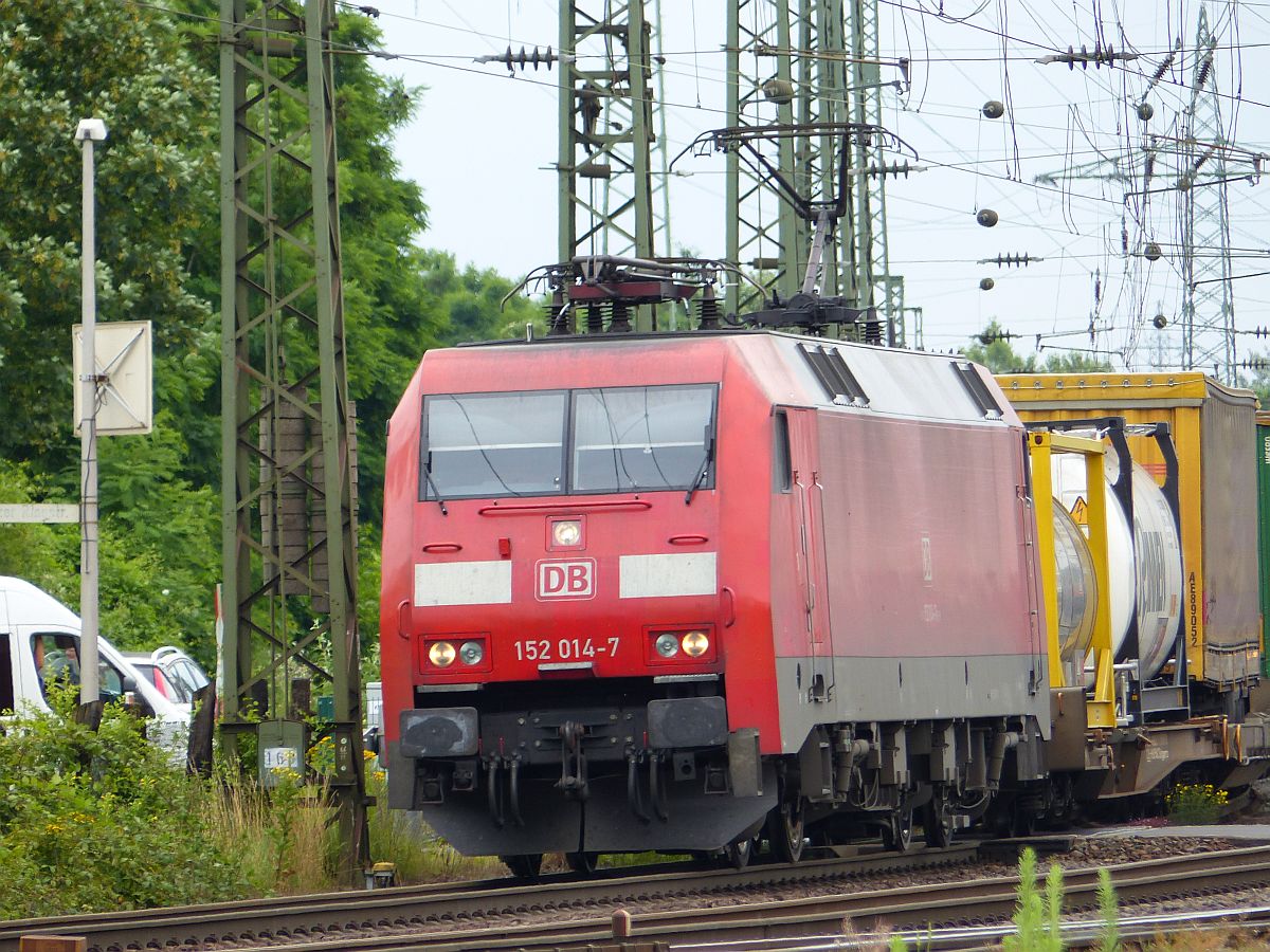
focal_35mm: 529
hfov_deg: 3.7
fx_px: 19408
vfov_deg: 2.8
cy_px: 476
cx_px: 635
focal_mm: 95.2
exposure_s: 1/500
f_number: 2.8
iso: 100
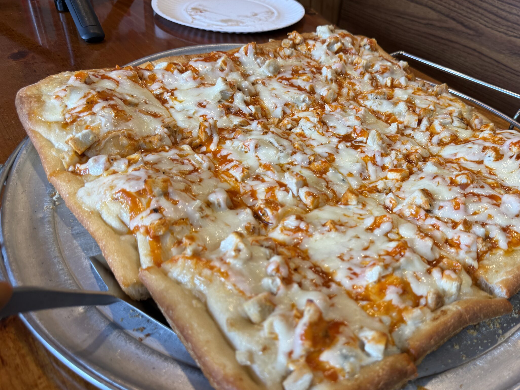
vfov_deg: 46.6
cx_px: 324
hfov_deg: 59.2
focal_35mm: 30
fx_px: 451
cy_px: 229
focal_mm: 6.76
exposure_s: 1/120
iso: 100
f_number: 1.78
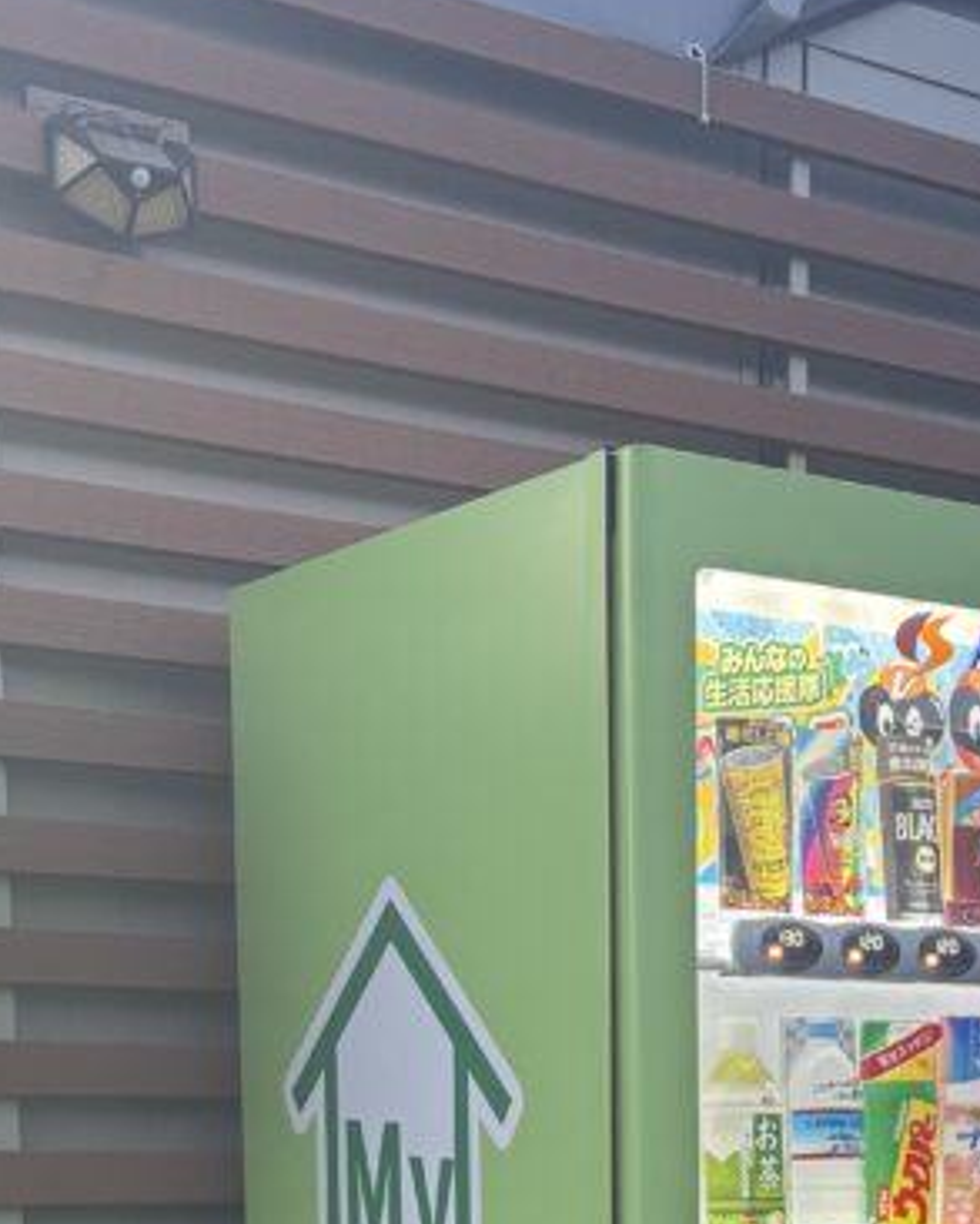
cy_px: 1455
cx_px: 943
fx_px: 2573
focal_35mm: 71
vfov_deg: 24.4
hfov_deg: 21.0
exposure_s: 1/76
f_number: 1.6
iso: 80
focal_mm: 5.96
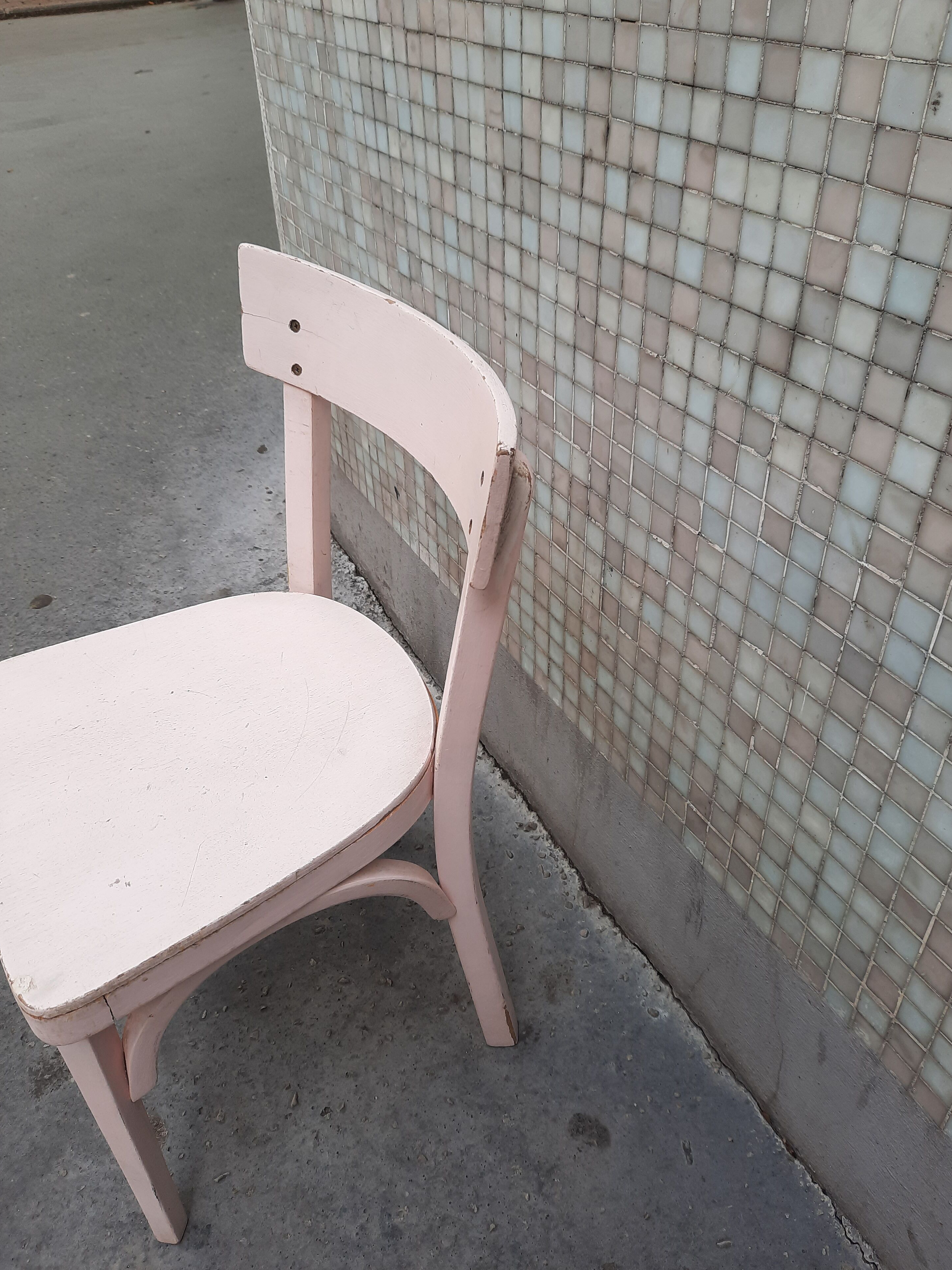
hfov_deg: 53.1
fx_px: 953
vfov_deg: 67.3
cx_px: 492
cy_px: 611
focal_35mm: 26
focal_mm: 4.6
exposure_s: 1/307
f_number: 2
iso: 32
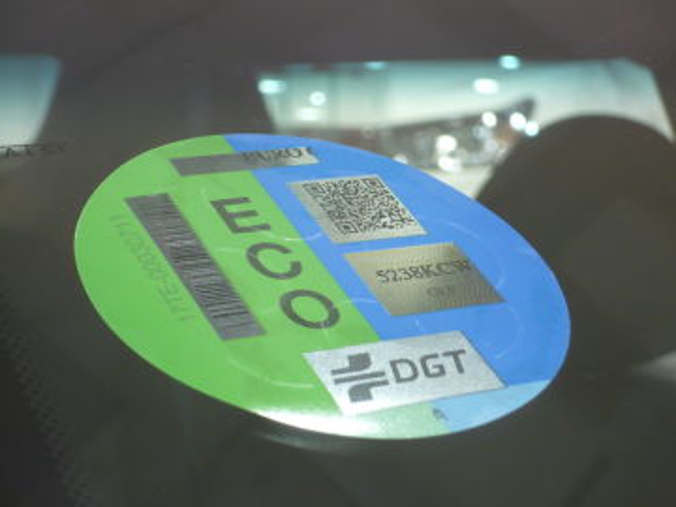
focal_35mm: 105
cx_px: 338
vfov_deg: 14.1
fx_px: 2050
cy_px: 254
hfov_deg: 18.7
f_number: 5
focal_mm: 17.4
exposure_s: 1/10
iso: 200
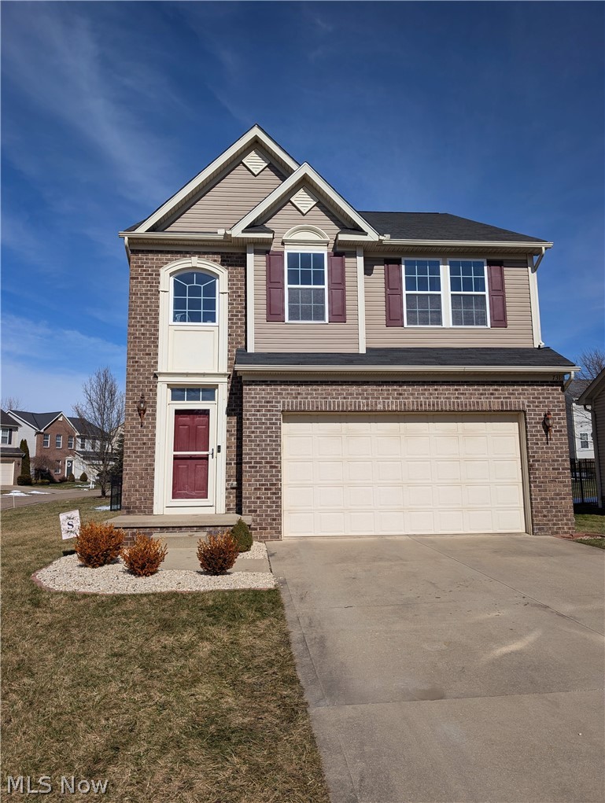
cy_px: 402
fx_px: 558
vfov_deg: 71.5
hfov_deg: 56.9
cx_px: 302
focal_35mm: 24
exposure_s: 1/2119
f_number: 1.68
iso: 22
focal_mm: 6.9
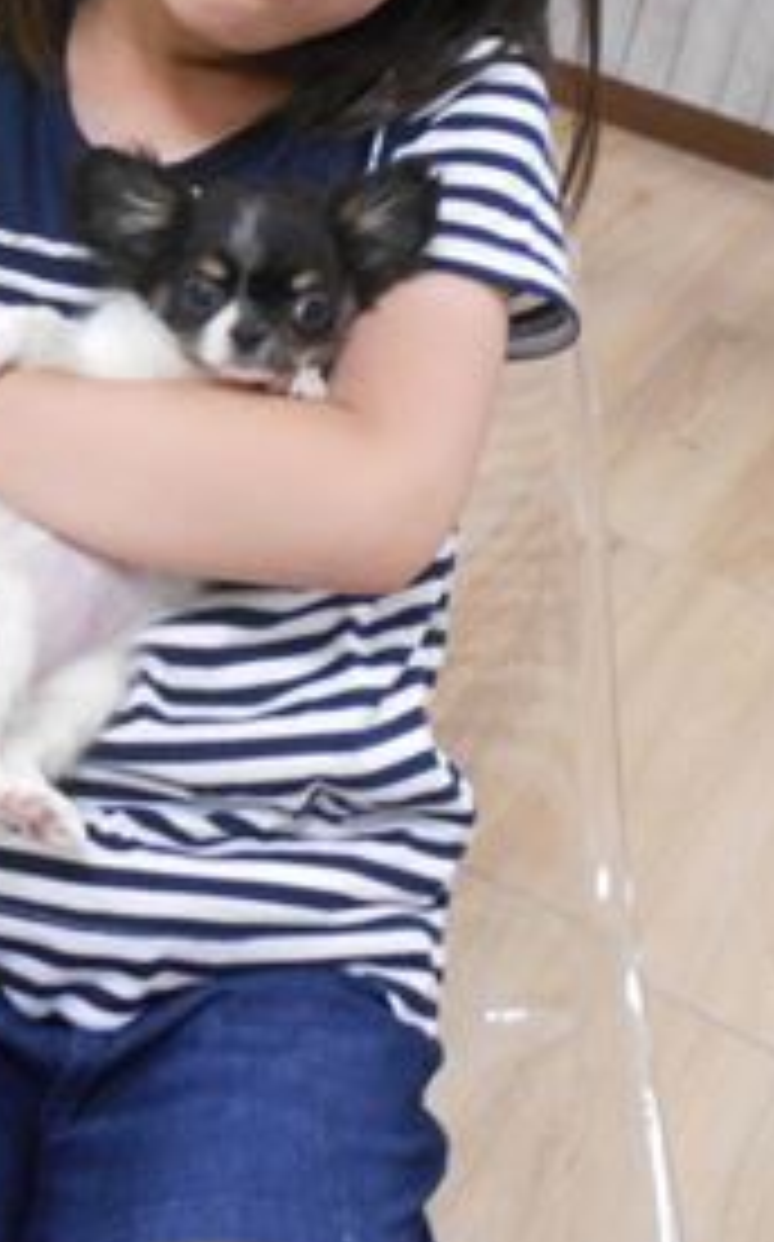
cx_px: 202
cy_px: 310
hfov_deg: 21.4
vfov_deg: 33.4
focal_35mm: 60
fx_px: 2029
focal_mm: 4.6
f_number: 3.2
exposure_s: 1/30
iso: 320
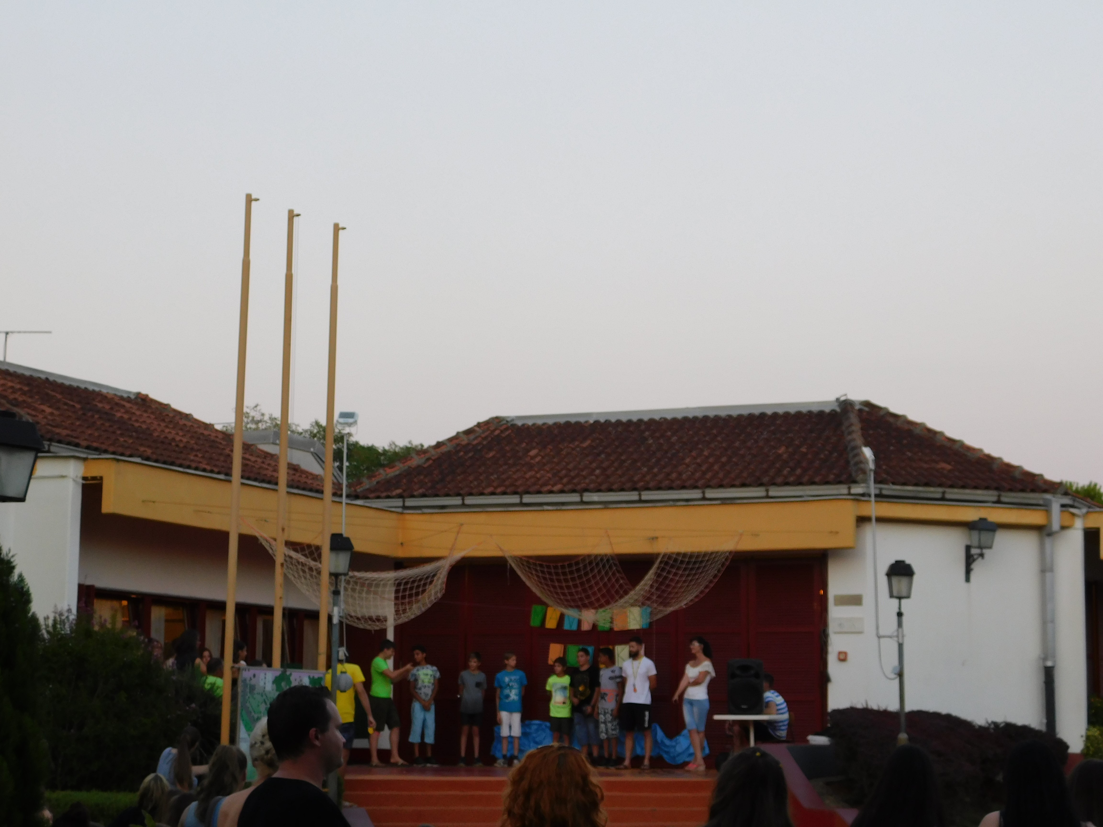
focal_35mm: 71
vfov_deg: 20.7
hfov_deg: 27.4
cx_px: 552
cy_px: 414
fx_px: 2262
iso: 140
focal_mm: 12.6
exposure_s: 1/30
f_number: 4.3
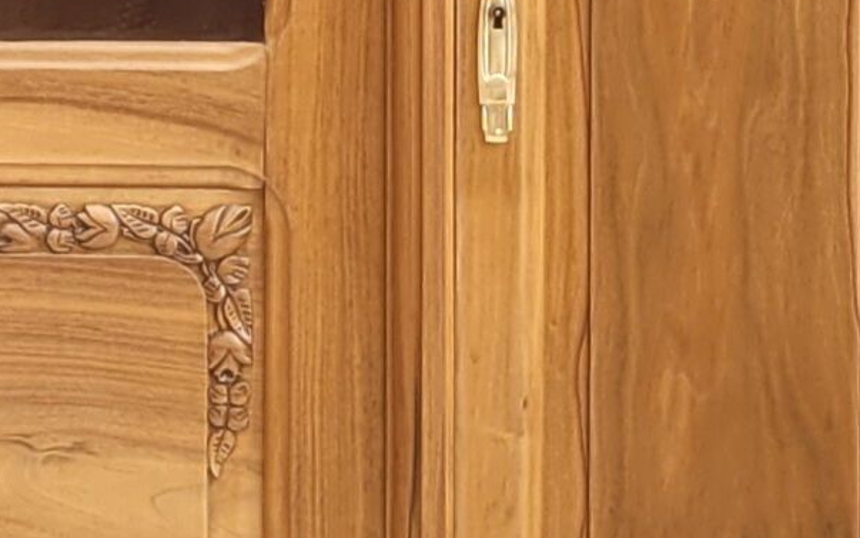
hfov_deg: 12.5
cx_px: -314
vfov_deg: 7.8
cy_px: -542
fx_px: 3774
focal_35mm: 161
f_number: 1.8
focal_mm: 5.4
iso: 40
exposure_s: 1/196
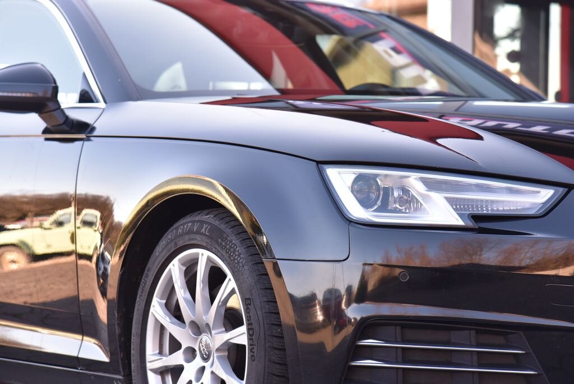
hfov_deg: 17.1
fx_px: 1914
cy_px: 192
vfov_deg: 11.4
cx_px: 287
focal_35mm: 120
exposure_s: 1/125
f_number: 5.6
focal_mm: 120
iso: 500
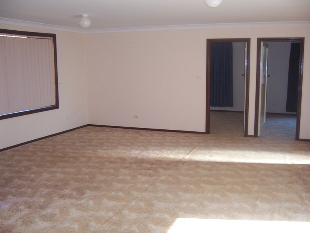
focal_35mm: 36
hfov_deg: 51.4
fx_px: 322
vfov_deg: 39.7
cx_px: 155
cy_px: 116
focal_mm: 6.2
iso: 125
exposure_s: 1/60
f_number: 2.8
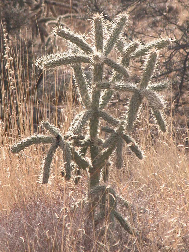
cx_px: 94
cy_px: 126
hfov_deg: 5.3
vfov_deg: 7.1
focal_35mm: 280
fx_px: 2038
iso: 100
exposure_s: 1/118
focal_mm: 71.2
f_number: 4.2
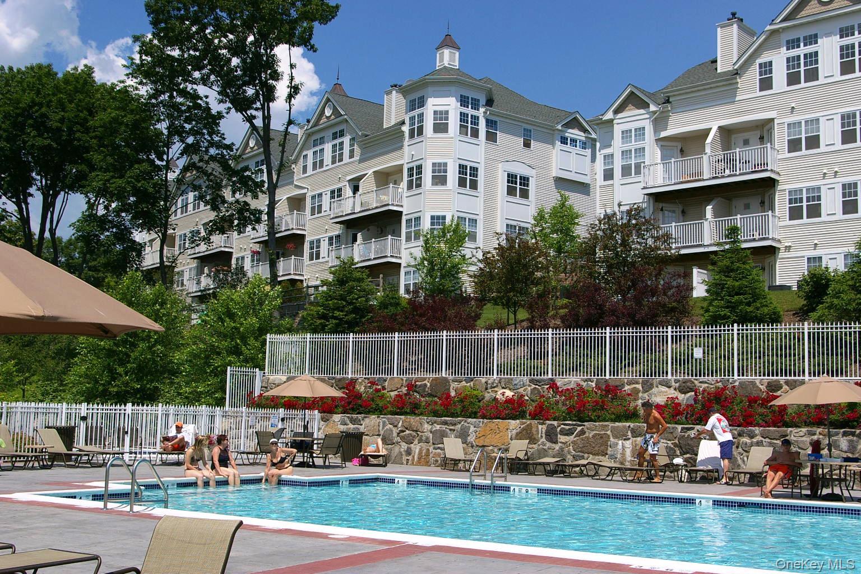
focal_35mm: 42
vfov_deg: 31.9
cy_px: 287
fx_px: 1004
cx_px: 430
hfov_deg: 46.4
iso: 200
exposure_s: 1/500
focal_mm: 28
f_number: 9.5
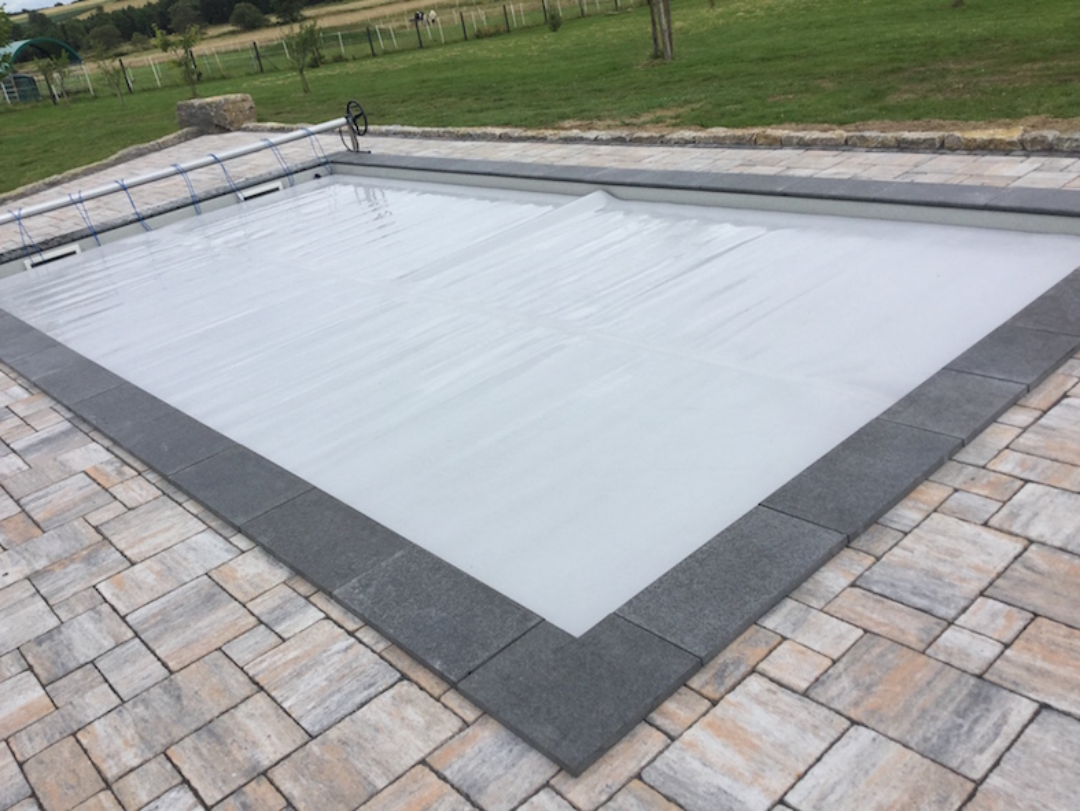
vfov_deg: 45.5
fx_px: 968
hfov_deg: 58.3
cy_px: 406
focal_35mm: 31
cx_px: 540
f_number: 2.4
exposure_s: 1/769
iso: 25
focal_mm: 3.3
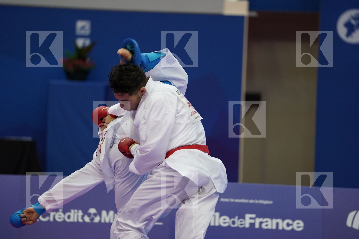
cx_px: 180
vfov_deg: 6.9
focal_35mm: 200
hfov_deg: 10.3
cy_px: 120
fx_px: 1994
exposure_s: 1/1000
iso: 2500
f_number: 2.8
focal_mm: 200
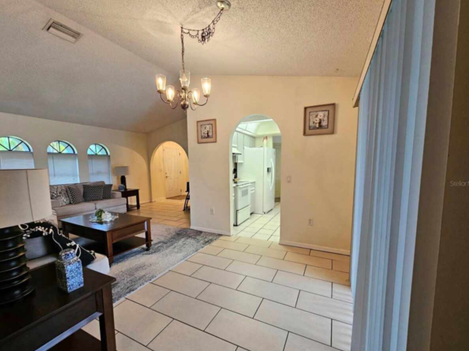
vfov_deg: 85.6
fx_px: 190
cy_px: 183
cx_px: 228
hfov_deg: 102.1
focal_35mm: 14
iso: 200
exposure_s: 1/60.2
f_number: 2.2
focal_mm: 2.2
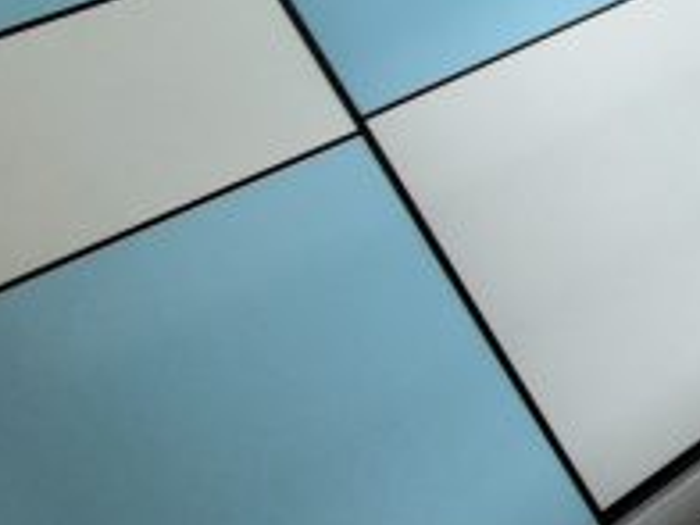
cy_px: -193
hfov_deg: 19.2
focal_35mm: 53
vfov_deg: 23.6
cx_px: 1411
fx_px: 1072
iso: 100
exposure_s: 1/100
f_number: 2.2
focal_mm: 1.95
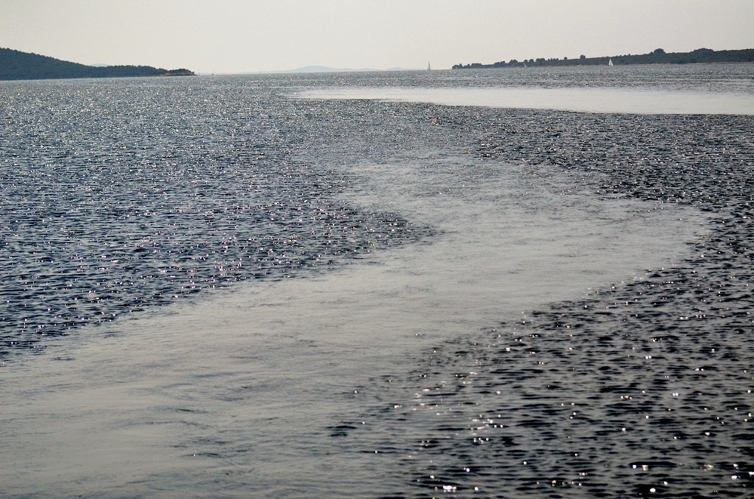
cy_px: 250
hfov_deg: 19.5
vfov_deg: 13.0
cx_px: 377
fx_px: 2194
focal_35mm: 105
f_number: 4.5
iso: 800
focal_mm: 70
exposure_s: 1/8000
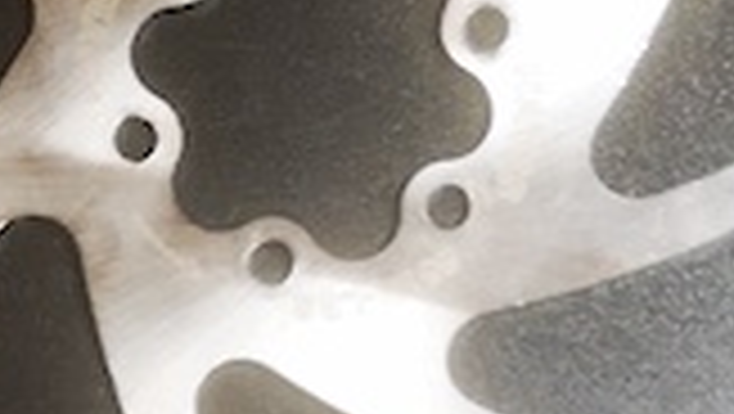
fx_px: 2805
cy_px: 963
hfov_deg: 14.9
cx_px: 360
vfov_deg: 7.9
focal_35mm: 144
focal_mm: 5.58
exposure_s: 1/24
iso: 320
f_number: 1.8
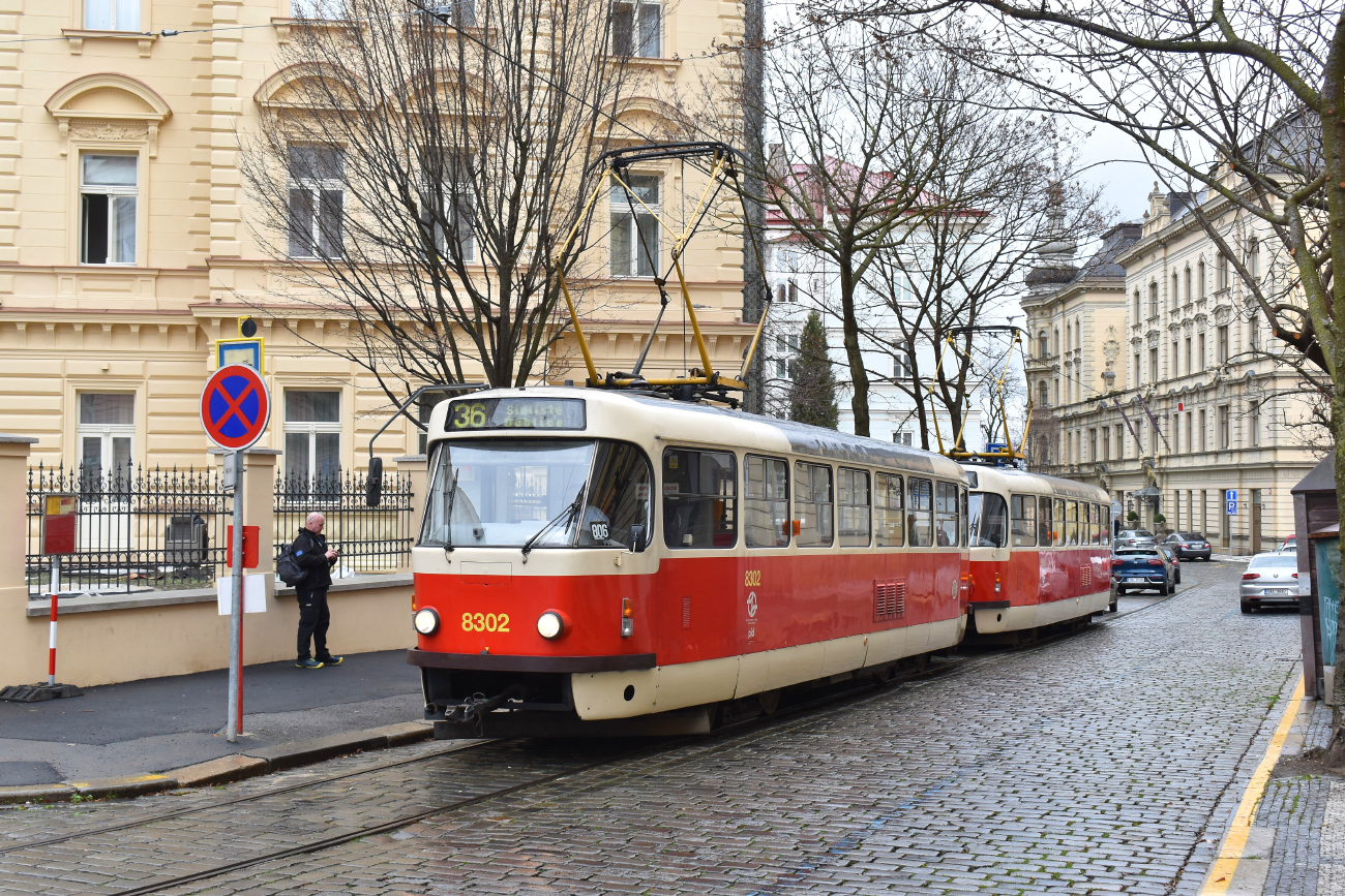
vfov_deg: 29.0
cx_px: 672
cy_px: 448
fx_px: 1737
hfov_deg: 42.3
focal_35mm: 46
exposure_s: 1/60
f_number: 7.1
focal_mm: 31
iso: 320
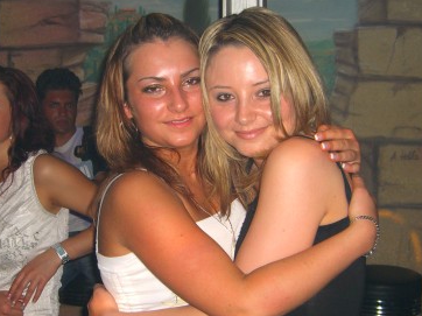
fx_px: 768
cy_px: 187
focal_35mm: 63
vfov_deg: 23.2
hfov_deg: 30.7
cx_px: 185
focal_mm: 7.9
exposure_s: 1/60
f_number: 2.8
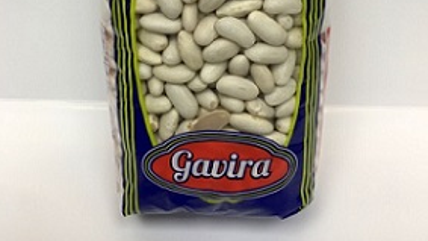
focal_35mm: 43
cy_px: 52
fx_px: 488
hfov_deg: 47.4
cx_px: 213
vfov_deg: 27.2
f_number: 2.2
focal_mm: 4.15
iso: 32
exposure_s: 1/50
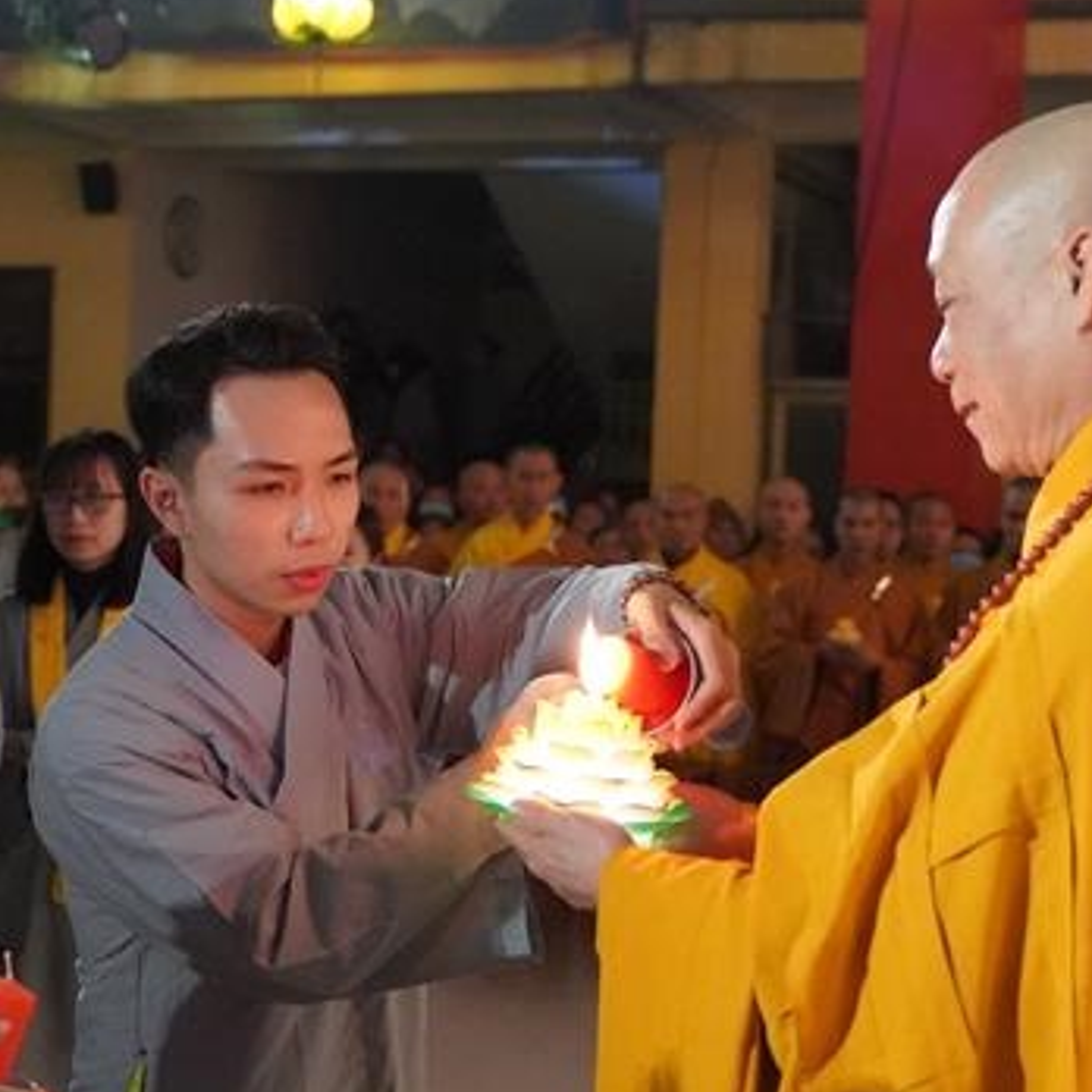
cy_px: 654
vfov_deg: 23.6
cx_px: 414
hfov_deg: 23.6
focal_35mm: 73
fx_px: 2605
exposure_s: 1/100
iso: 12800
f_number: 2.8
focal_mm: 31
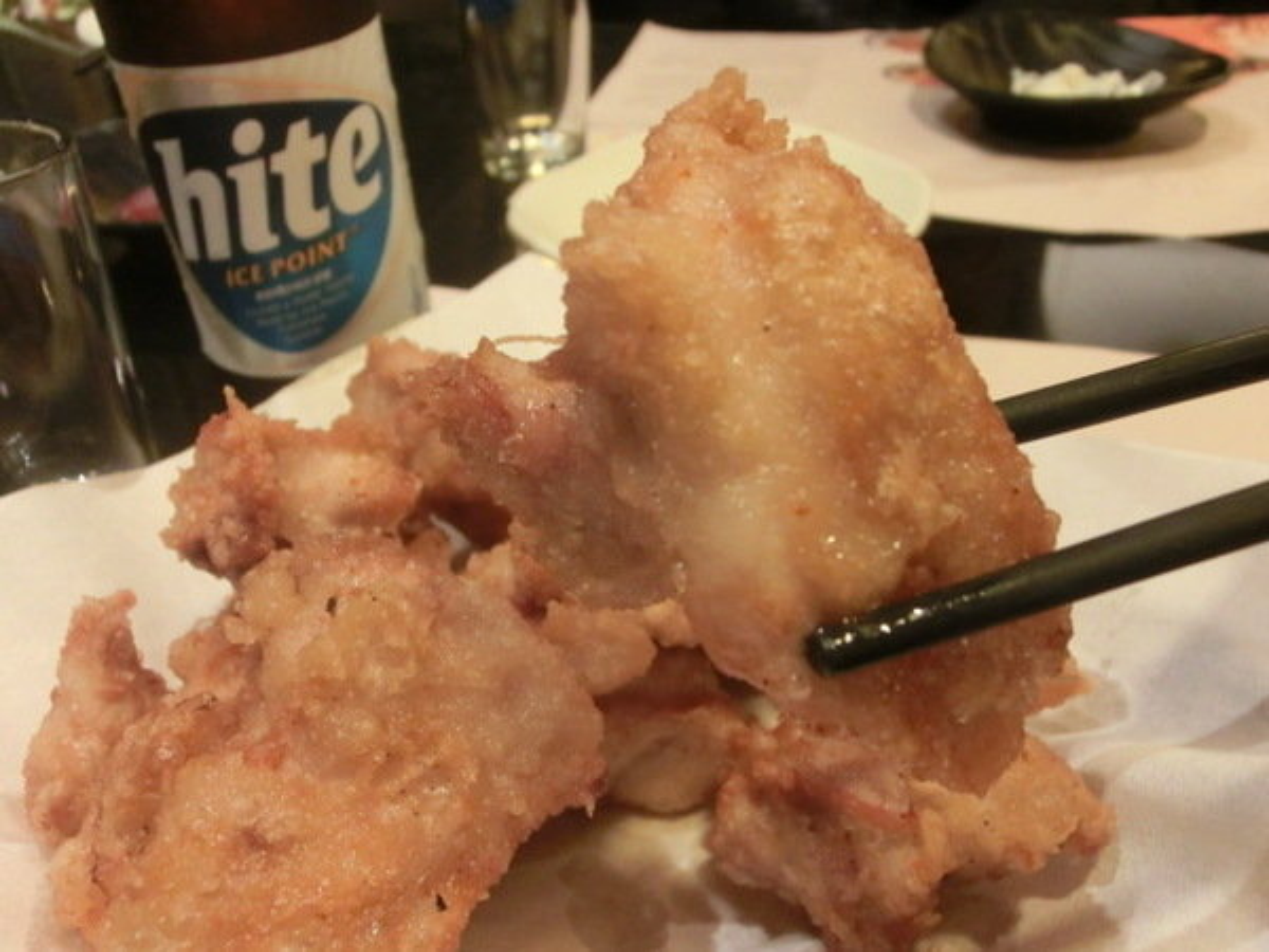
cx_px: 634
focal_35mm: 33
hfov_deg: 55.4
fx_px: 1210
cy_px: 476
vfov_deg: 42.9
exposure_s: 1/50
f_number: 3.7
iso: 800
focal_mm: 5.86
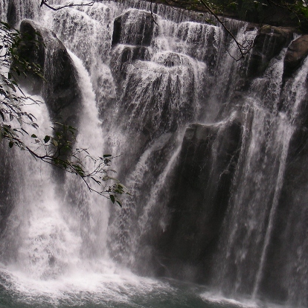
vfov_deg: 17.6
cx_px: 109
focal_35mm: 99
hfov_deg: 17.5
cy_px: 138
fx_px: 997
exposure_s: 1/83
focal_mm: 9.7
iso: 50
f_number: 3.5
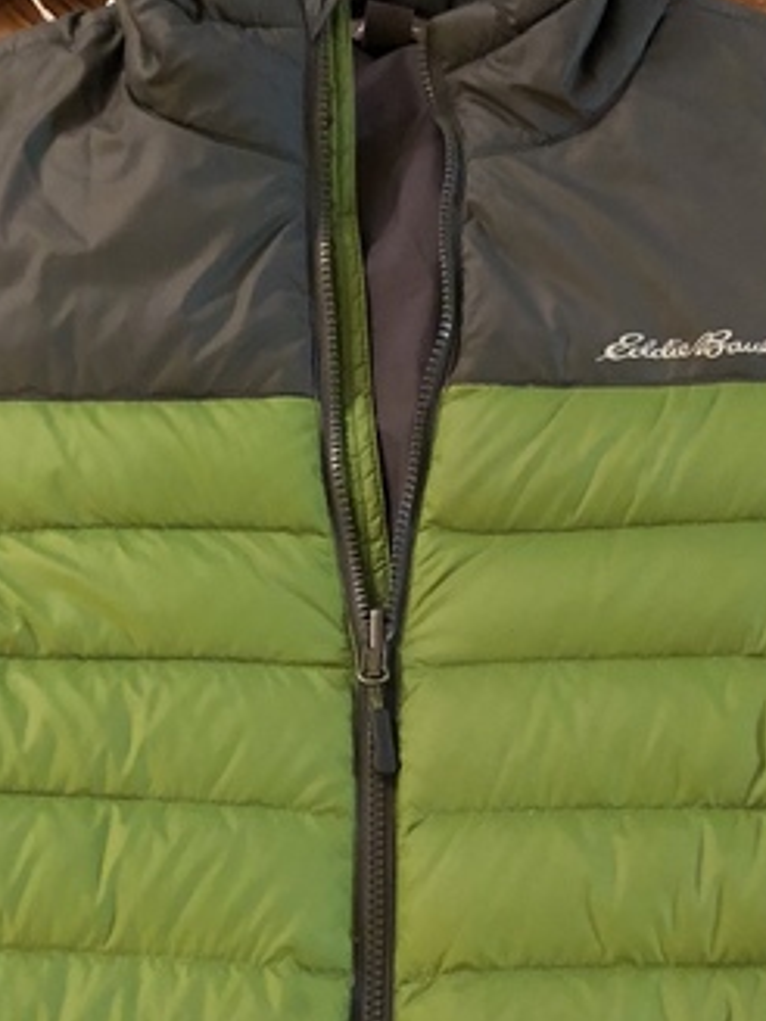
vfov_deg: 30.0
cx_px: 344
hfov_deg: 22.9
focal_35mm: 64
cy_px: 700
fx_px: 1888
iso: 125
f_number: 1.8
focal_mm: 3.99
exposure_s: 1/4
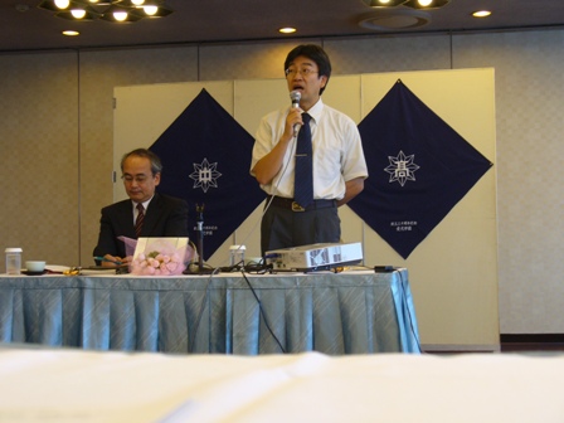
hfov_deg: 28.2
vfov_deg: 21.3
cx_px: 282
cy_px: 212
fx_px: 1124
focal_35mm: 69
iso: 100
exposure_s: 1/25
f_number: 3.2
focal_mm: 11.4
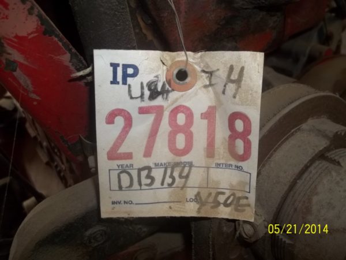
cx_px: 173
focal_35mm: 32
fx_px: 320
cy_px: 130
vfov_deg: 44.2
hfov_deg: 56.8
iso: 64
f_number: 2.9
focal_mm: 5.7
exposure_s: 1/30
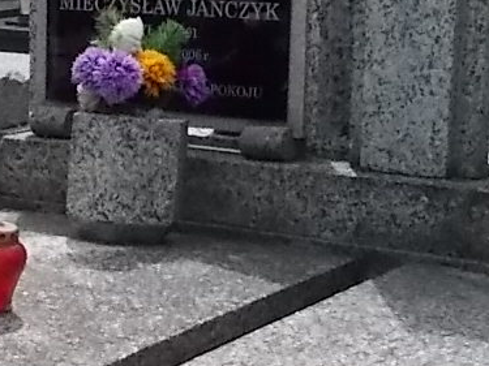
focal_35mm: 111
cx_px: 128
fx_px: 1568
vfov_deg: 13.3
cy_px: 190
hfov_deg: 17.6
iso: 400
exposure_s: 1/1250
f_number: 8
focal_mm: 4.6
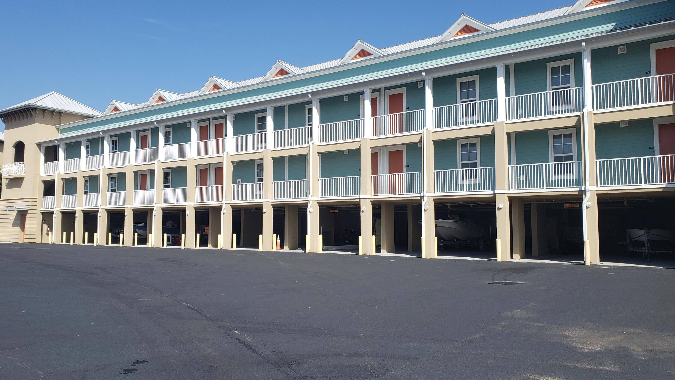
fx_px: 519
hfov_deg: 66.1
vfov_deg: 40.2
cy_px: 190
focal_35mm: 29
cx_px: 331
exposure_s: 1/1433
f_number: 2.4
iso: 50
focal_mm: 4.3
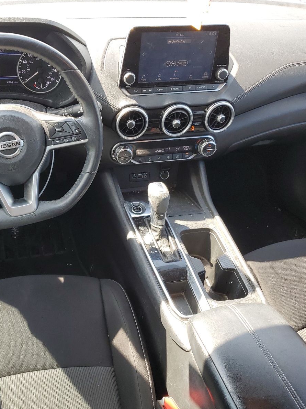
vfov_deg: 52.6
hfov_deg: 40.2
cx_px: 102
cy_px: 204
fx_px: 413
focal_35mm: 35
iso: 50
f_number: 1.5
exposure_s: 1/147
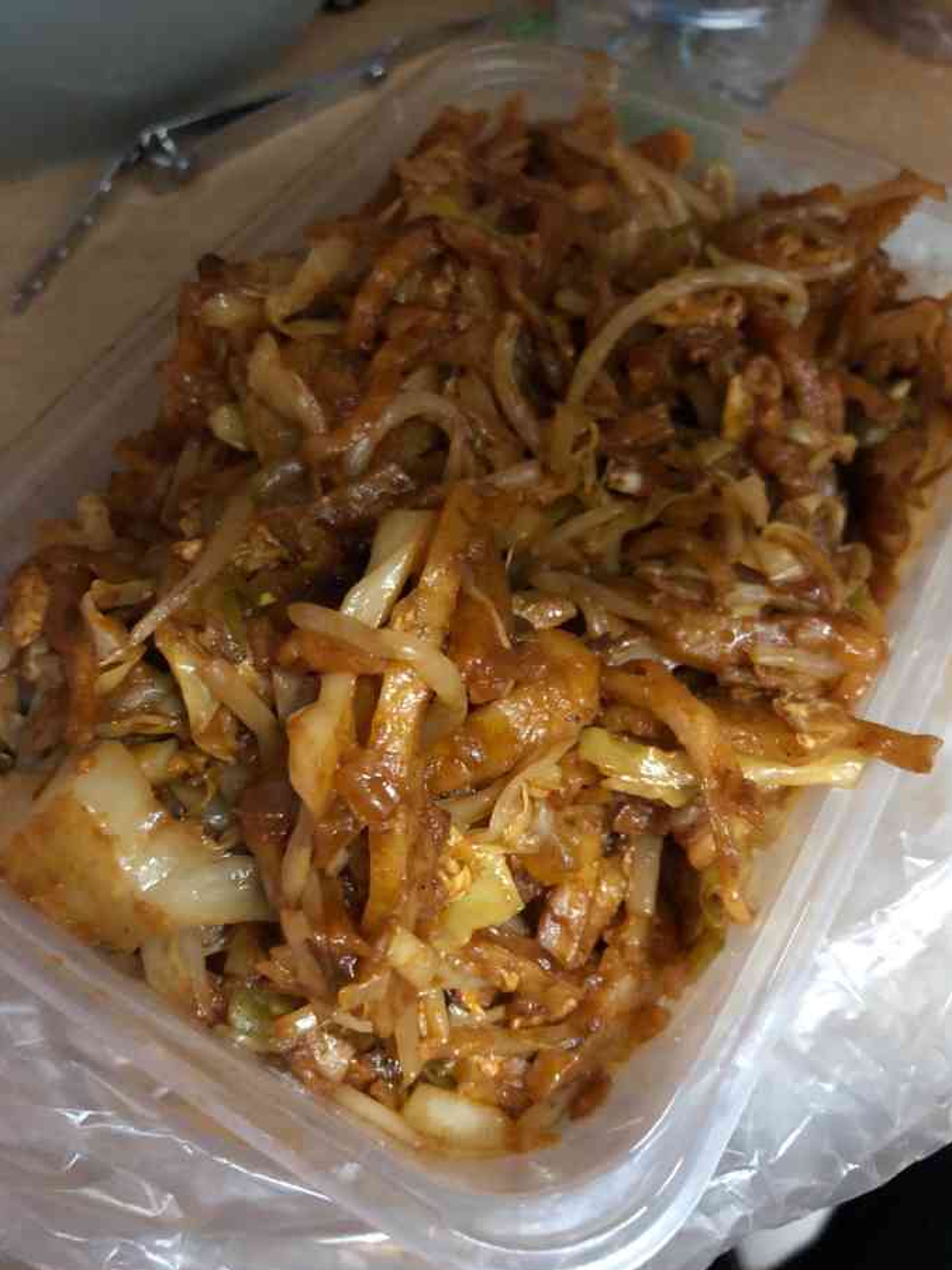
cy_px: 635
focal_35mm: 29
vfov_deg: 61.7
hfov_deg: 48.2
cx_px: 491
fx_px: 1063
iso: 125
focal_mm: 4
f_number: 1.8
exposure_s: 1/4
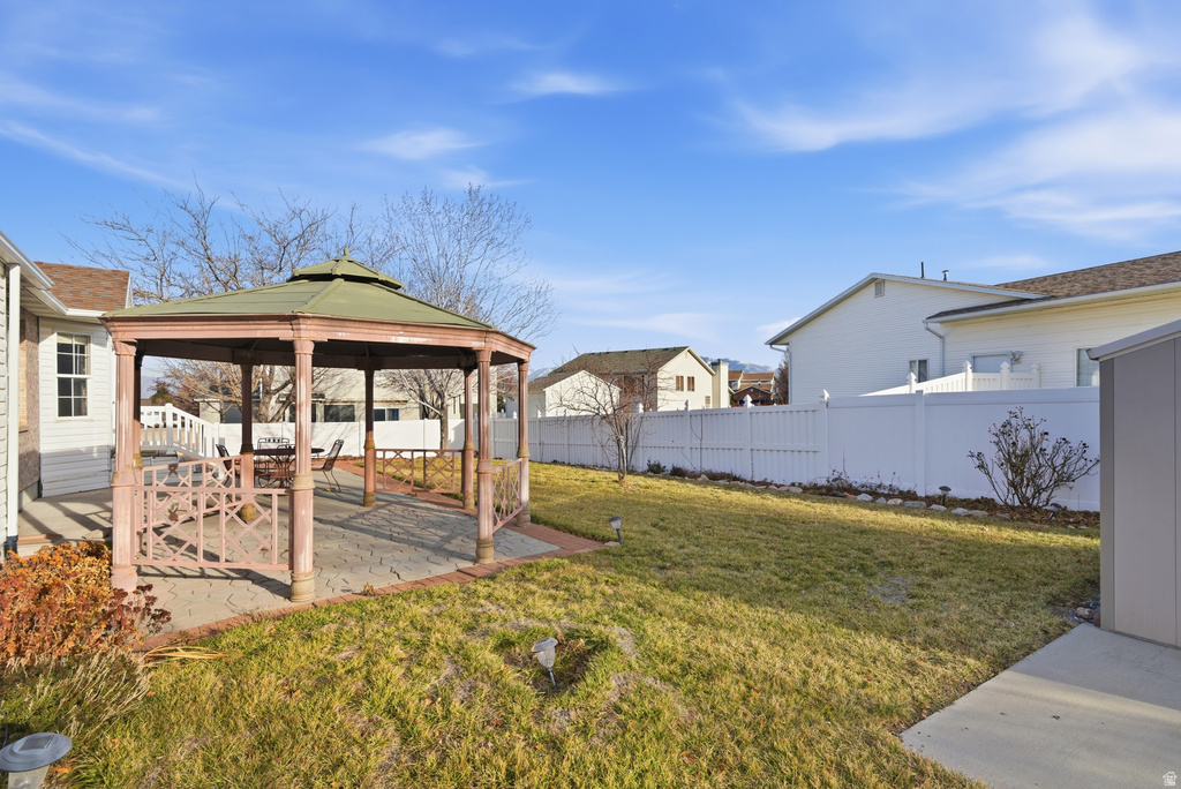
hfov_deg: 96.7
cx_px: 590
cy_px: 394
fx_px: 525
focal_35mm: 16
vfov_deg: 73.8
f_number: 10
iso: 100
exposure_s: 1/250
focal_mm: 16
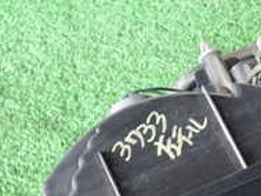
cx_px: 318
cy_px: 145
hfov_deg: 16.5
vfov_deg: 13.0
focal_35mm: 114
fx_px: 860
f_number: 2.5
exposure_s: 1/40
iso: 200
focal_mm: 6.37
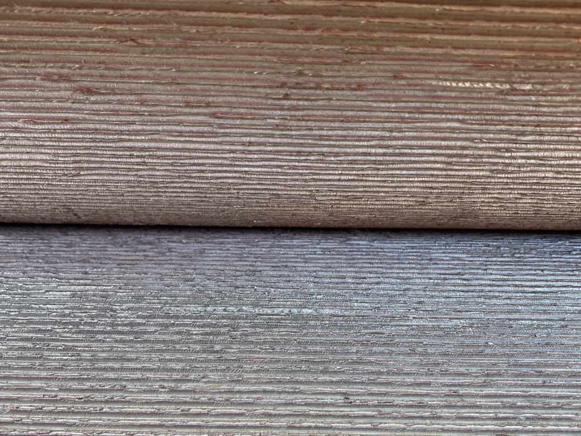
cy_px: 218
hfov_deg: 63.4
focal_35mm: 28
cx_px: 290
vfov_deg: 49.7
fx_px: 470
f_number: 1.8
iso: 40
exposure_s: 1/121
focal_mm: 4
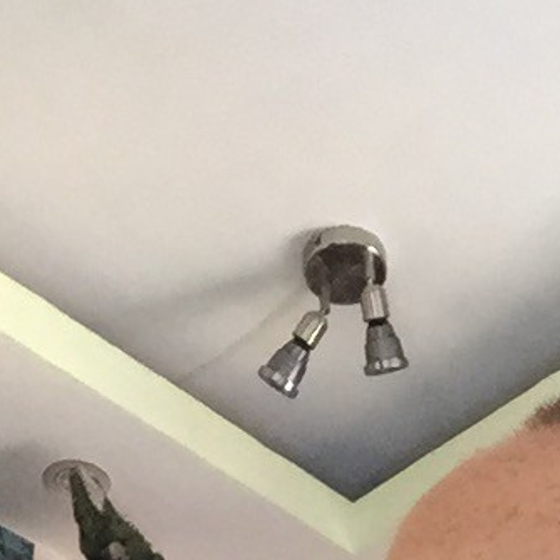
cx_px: 369
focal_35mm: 105
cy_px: 962
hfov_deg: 16.5
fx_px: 1922
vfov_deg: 14.8
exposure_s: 1/20
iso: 250
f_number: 2.2
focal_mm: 2.65
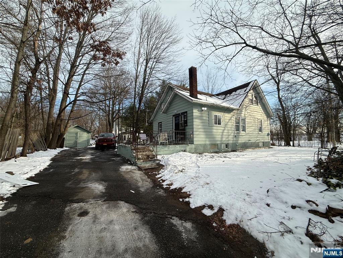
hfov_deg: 102.1
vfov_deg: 85.7
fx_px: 139
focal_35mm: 14
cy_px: 129
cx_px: 172
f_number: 2.2
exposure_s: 1/1285
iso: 50
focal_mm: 2.22
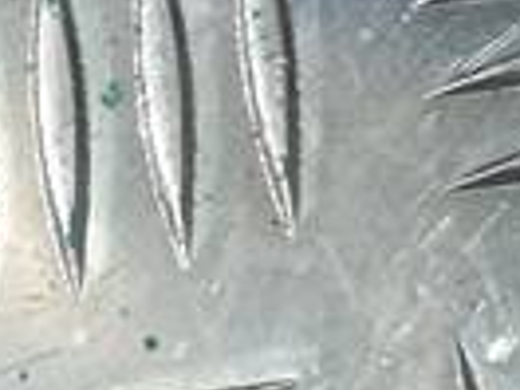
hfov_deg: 9.4
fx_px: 2914
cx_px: 1111
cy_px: -697
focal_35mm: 194
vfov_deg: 7.0
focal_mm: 4.6
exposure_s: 1/50
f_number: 1.8
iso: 64
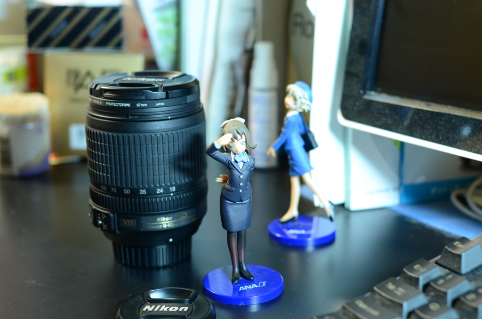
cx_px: 241
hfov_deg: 37.9
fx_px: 701
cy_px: 160
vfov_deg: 25.6
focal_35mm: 52
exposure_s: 1/2
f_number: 4
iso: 100
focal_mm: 35
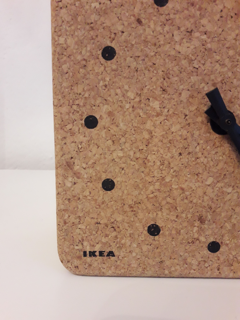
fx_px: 259
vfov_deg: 63.4
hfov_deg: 49.7
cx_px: 120
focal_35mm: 28
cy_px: 160
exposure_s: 1/17
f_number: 1.9
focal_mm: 3.7
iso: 250
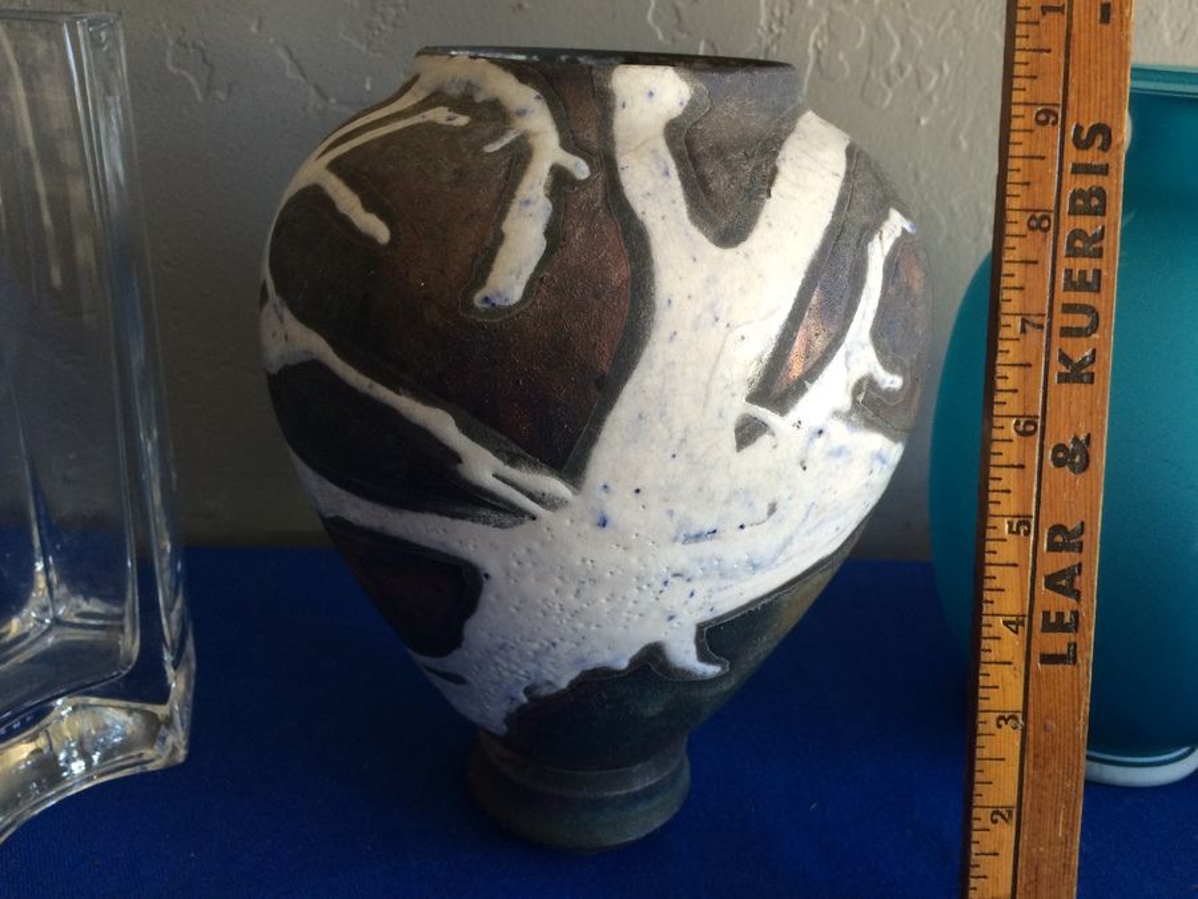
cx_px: 599
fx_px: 1004
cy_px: 450
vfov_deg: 48.2
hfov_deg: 61.7
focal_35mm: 29
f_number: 2.2
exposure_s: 1/30
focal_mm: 4.15
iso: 40
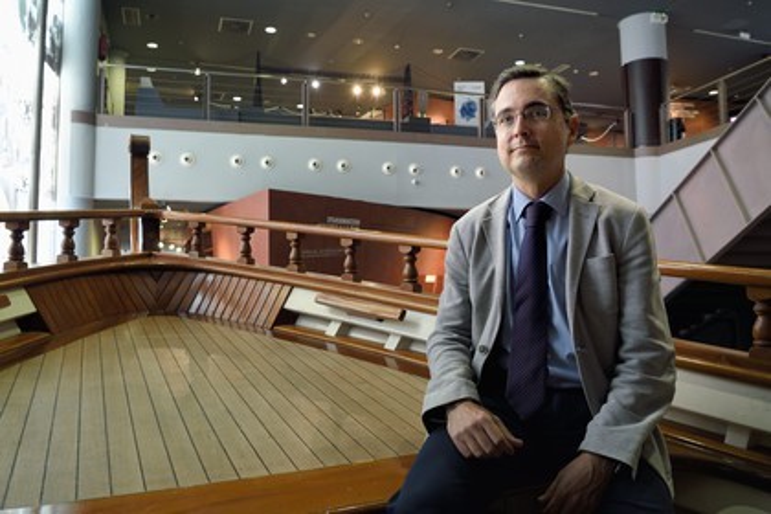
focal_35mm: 24
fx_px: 514
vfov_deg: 53.1
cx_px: 386
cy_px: 257
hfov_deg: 73.7
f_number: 6.3
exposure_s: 1/10
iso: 800
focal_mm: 24
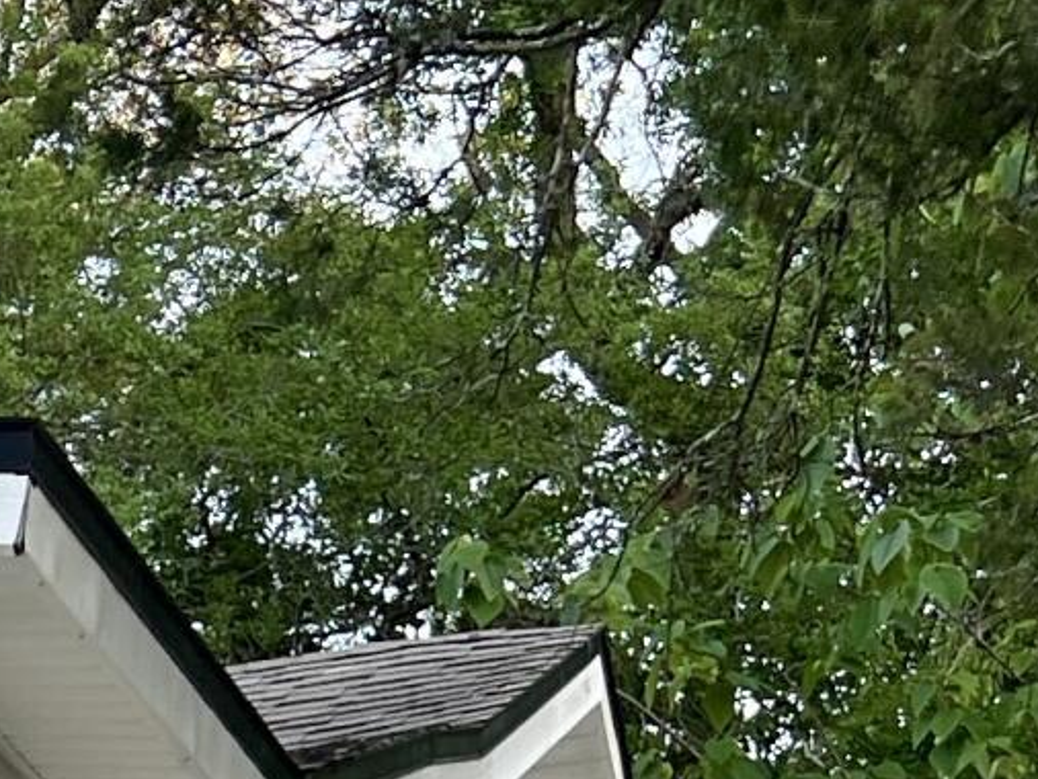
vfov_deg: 8.5
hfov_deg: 11.4
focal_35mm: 154
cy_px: 2073
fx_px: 4620
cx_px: -1157
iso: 40
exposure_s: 1/121
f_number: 1.5
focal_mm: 5.7
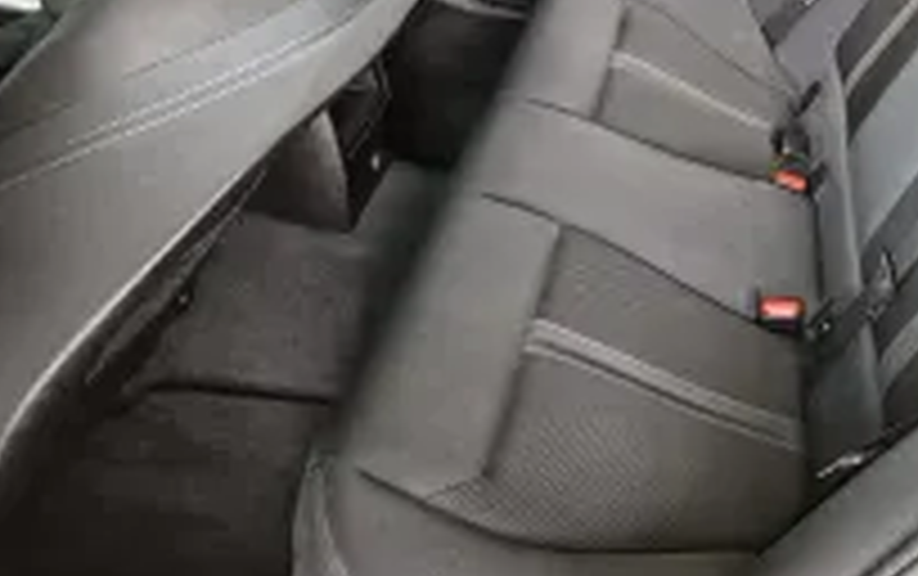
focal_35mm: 43
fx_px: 1077
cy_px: 148
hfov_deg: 43.1
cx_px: 788
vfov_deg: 29.5
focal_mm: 5.4
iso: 400
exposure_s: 1/100
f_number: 1.8
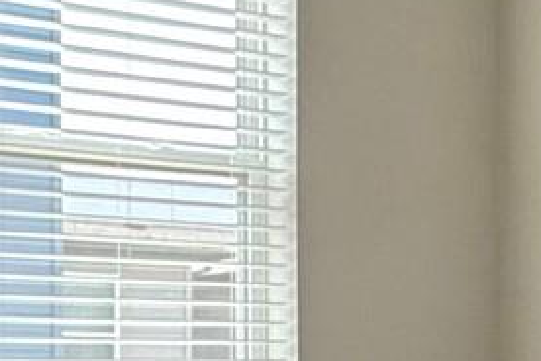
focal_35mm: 108
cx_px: 468
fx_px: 1623
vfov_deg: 12.5
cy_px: 384
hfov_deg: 18.7
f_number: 2.2
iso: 50
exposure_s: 1/120
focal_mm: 2.22
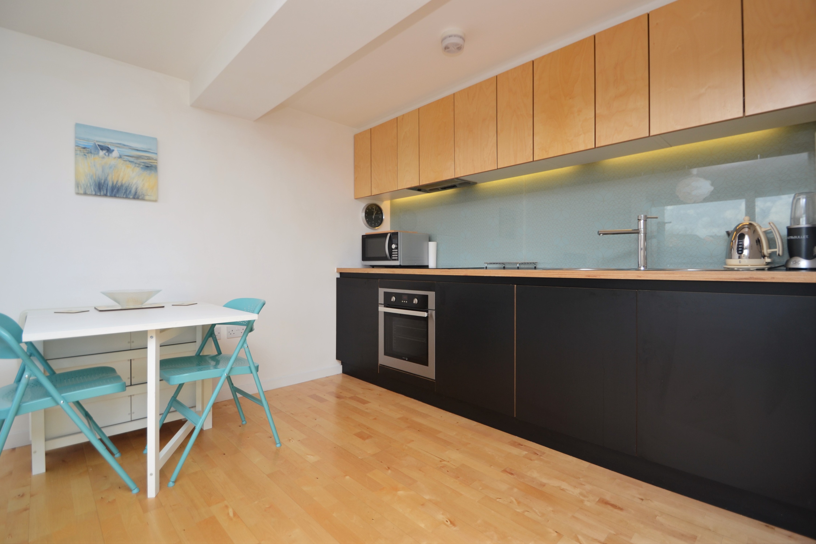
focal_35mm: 15
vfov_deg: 77.4
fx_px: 340
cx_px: 408
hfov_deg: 100.4
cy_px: 272
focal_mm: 10
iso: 100
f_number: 3.5
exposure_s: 1/125
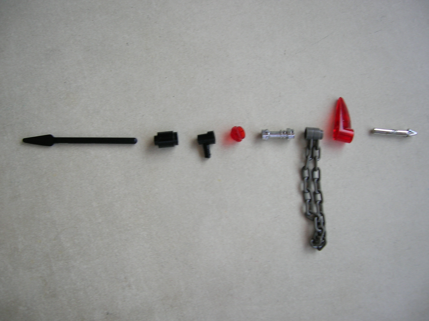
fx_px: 421
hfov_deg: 54.0
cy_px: 160
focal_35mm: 34
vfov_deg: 41.7
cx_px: 214
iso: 50
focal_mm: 5.7
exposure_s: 1/26.1
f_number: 2.9
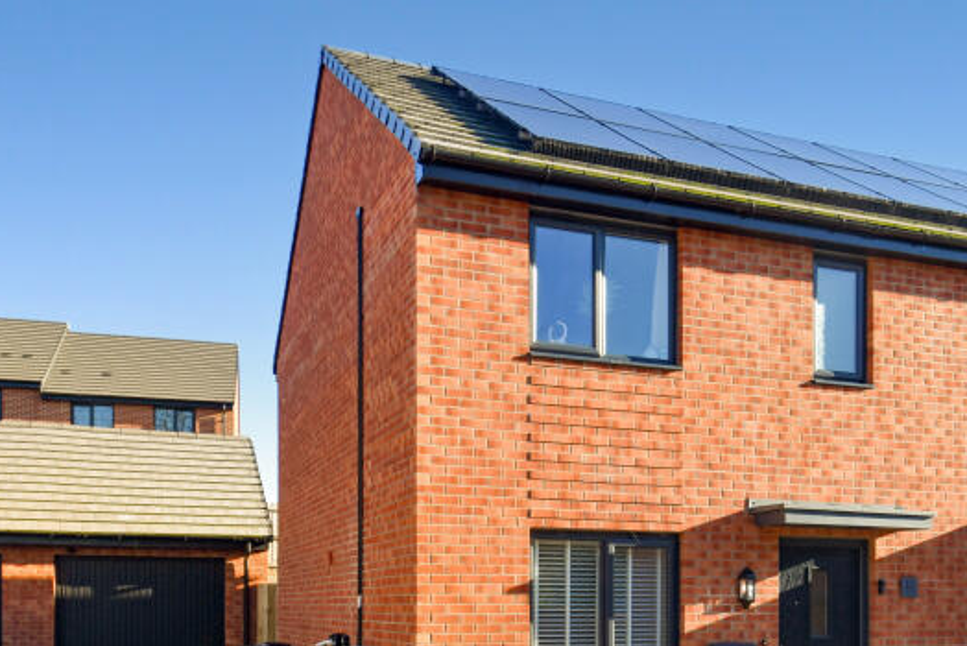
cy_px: 483
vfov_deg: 32.1
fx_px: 1102
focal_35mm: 41
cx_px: 686
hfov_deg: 46.2
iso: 200
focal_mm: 14
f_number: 7.1
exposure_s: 1/250
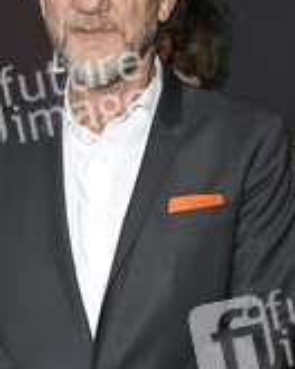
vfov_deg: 16.8
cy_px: 217
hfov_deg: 13.5
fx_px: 1244
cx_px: 101
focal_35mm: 114
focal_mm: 50
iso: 800
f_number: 5.6
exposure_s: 1/160
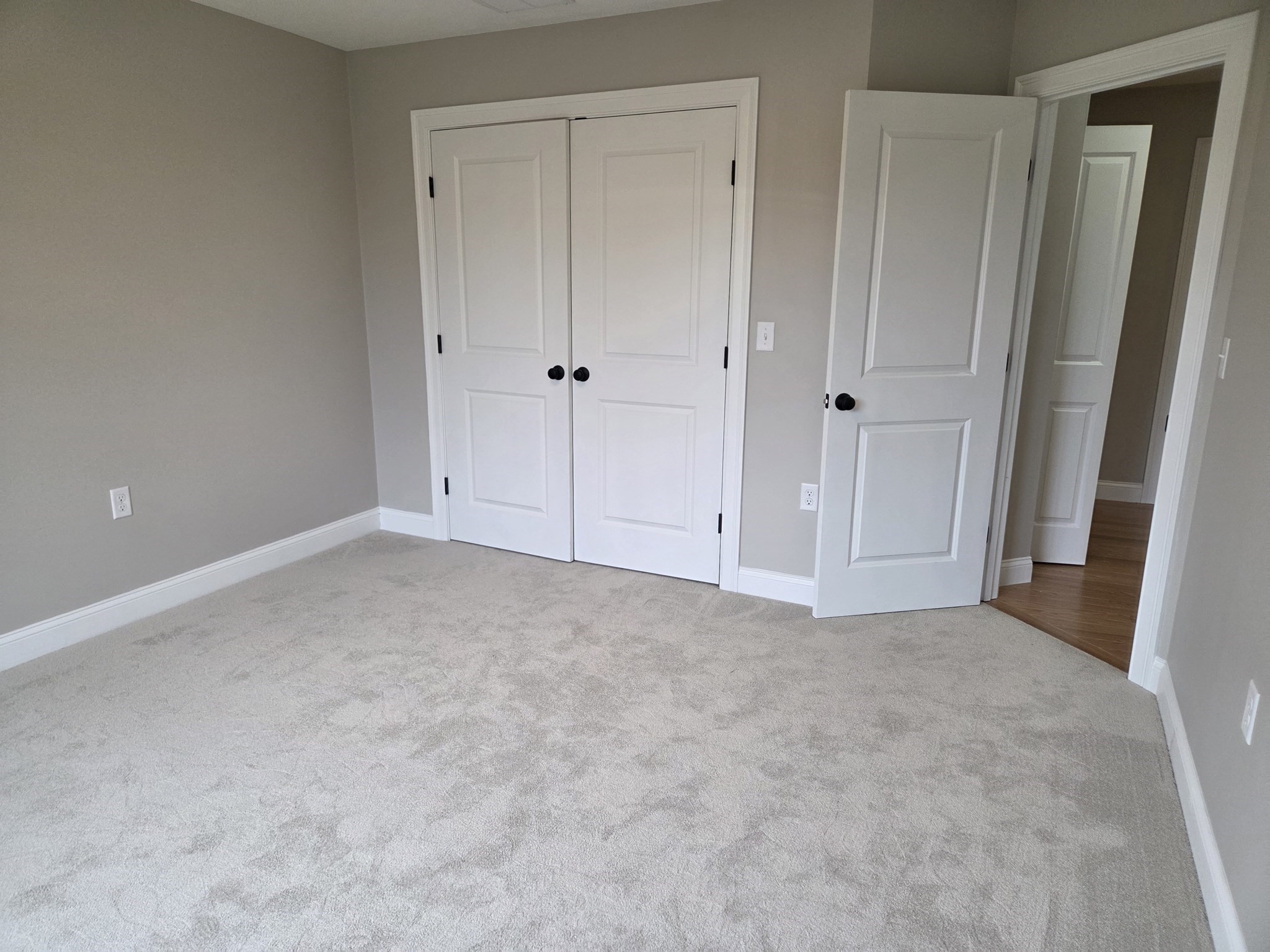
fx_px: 844
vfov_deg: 58.9
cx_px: 635
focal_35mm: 23
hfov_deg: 73.9
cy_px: 476
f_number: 1.8
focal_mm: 5.4
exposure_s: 1/120
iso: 160
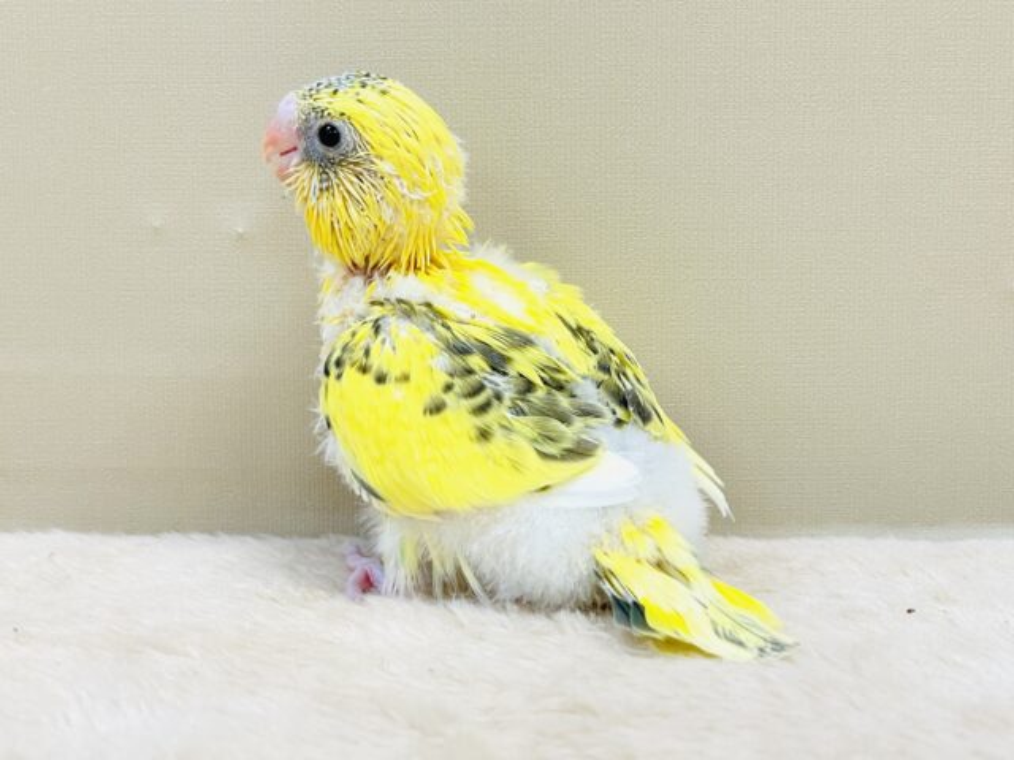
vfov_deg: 28.0
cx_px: 507
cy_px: 380
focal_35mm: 52
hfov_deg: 36.8
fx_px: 1523
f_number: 2
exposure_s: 1/99
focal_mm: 6
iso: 80
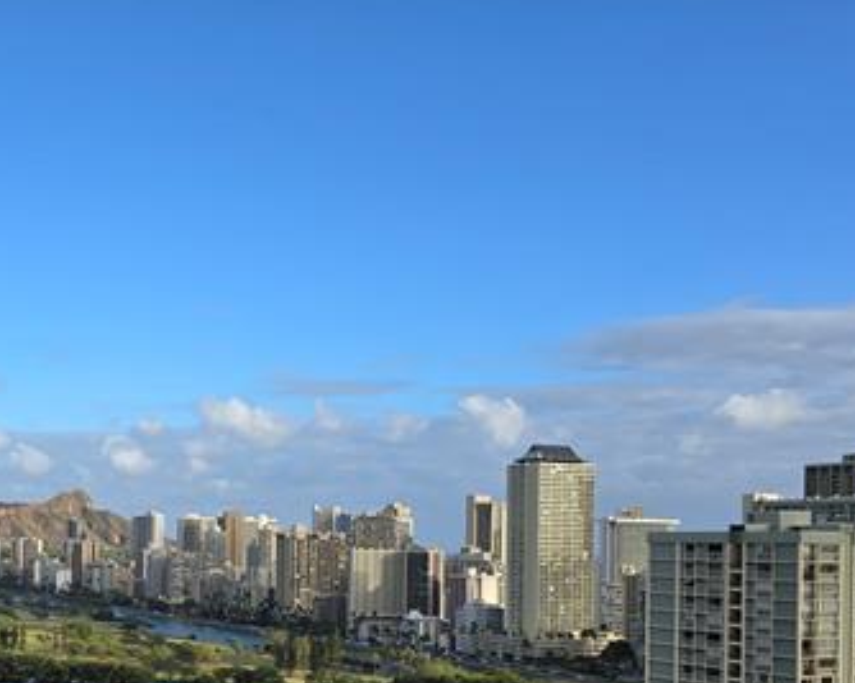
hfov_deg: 40.2
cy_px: 558
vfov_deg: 33.7
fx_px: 1088
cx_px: 110
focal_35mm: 43
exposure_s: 1/488
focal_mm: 6.3
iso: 12
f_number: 1.7
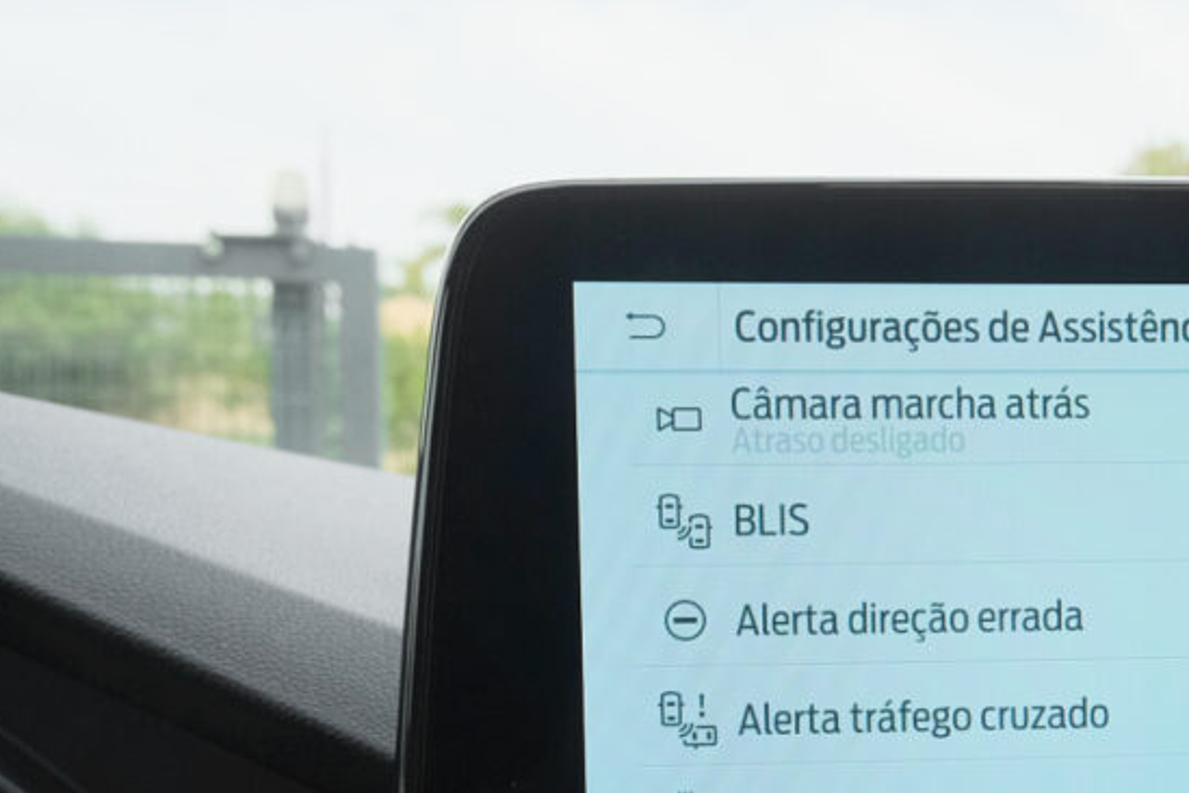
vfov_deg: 23.5
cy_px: 736
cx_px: 1024
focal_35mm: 56
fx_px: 1849
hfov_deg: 34.1
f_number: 9
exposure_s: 1/320
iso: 2000
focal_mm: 20.3
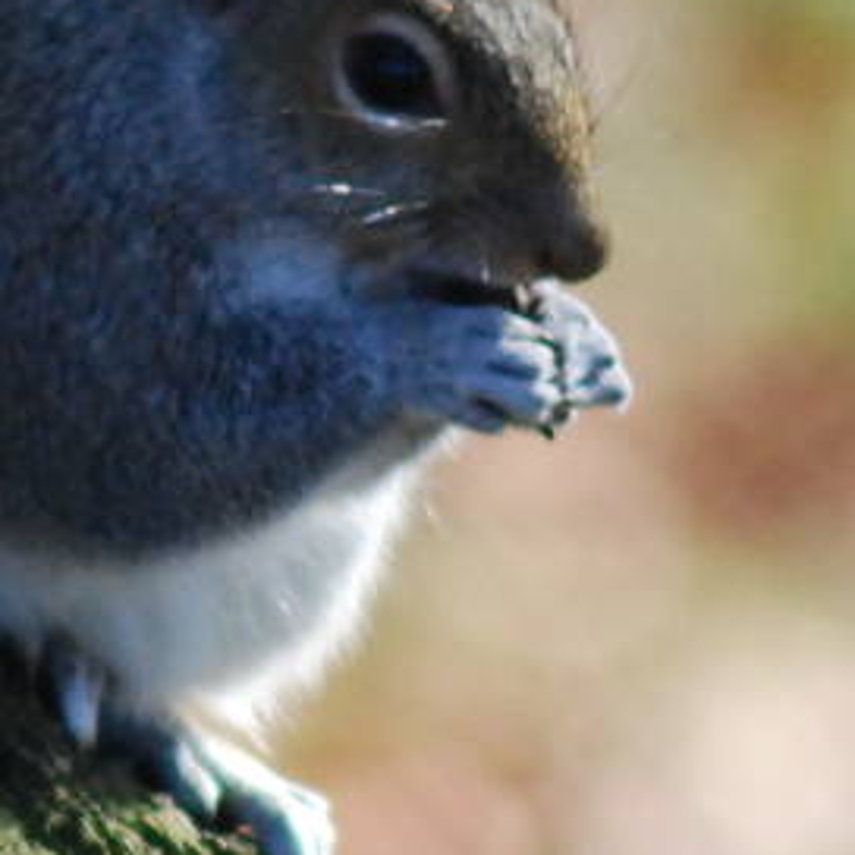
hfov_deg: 0.8
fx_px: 62875
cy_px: 288
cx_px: 302
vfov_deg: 0.8
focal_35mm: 2250
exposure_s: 1/400
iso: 800
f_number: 5.6
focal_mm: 300
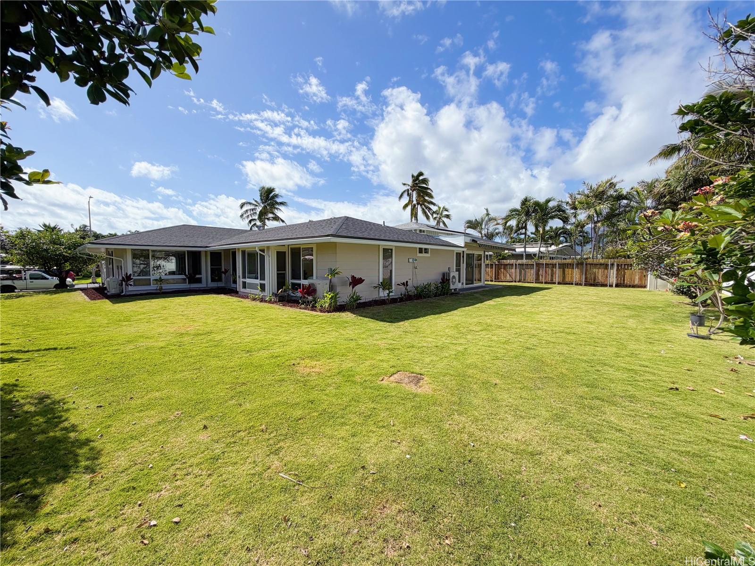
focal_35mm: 14
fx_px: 305
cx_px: 378
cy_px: 283
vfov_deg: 85.7
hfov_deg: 102.1
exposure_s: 1/1189
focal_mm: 2.22
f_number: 2.2
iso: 20
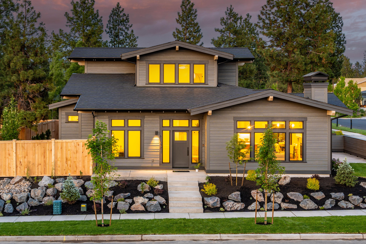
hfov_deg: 31.4
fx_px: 651
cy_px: 122
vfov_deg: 21.2
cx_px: 183
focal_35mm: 64
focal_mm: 43
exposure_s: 1.6
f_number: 8
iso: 100
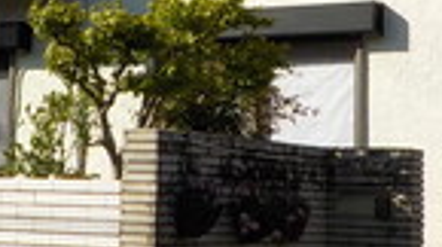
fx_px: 1322
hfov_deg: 18.9
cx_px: 159
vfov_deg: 10.5
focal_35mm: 113
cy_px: -26
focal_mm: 4.1
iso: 125
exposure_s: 1/1600
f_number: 3.3
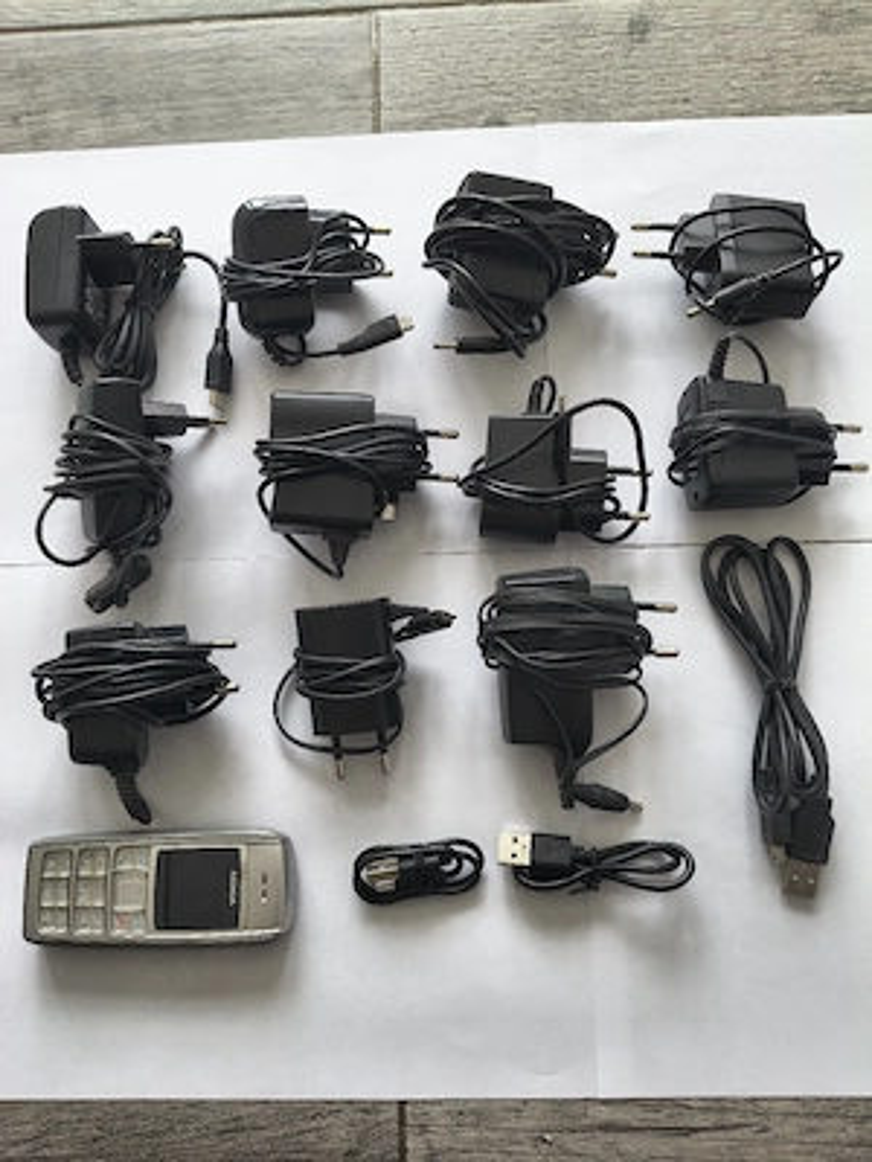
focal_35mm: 26
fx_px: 873
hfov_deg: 53.1
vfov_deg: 67.3
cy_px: 581
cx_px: 436
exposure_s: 1/101
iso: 143
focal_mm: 4.81
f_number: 1.8
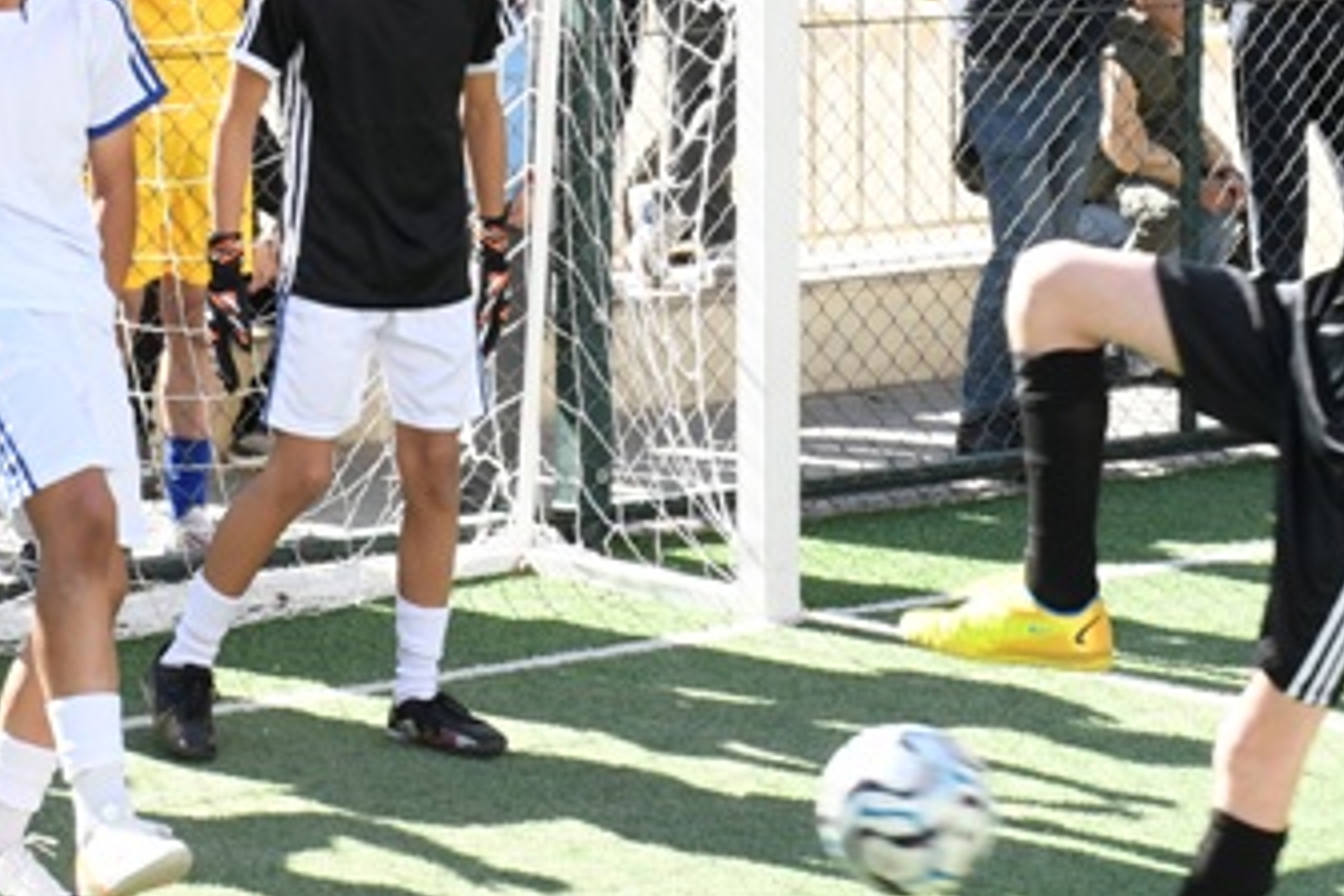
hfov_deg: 15.0
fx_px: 5114
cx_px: 652
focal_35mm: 137
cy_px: 14
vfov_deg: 9.9
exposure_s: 1/250
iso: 640
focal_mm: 30
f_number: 10
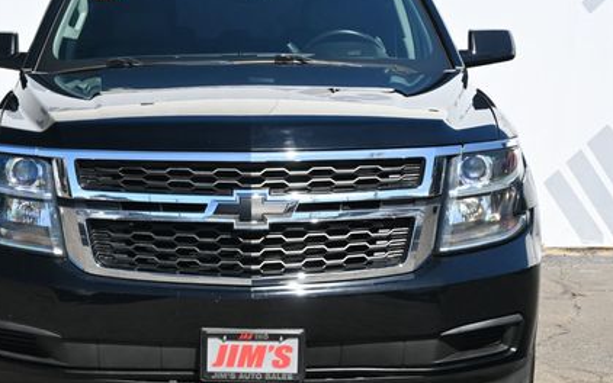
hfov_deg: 20.8
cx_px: 245
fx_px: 1667
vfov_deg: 13.1
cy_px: 185
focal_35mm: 100
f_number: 6
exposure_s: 1/250
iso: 140
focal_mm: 43
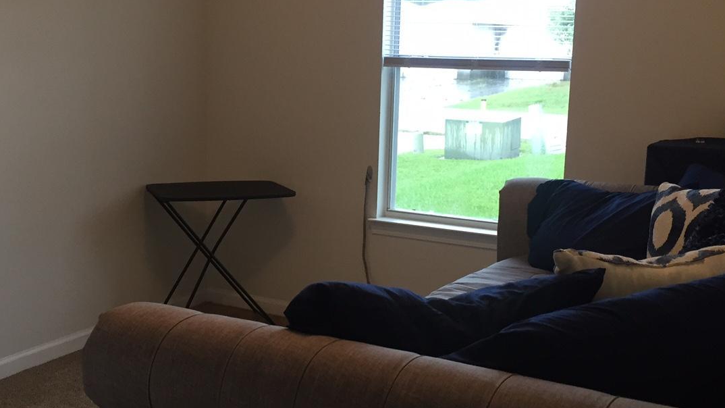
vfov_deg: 24.9
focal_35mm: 48
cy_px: 206
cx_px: 323
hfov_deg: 42.8
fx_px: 923
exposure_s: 1/30
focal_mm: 4.15
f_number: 2.2
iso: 80
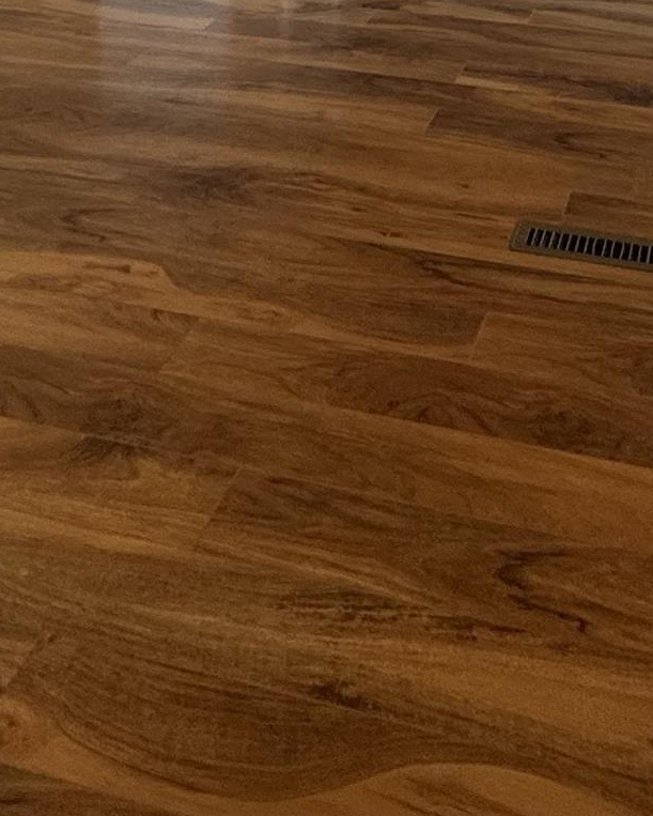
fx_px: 1328
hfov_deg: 27.6
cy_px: -386
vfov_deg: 25.9
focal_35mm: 55
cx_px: 400
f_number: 2.2
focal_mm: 2.22
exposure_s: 1/120
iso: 160
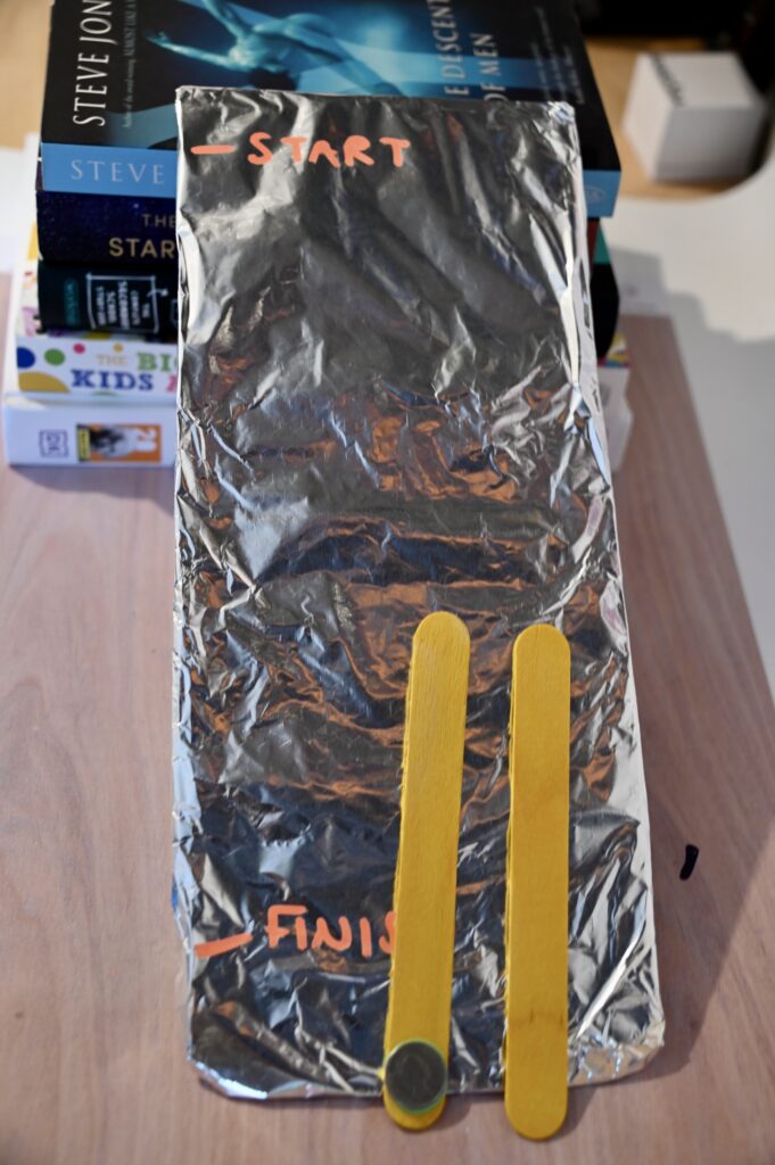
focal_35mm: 55
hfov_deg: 24.6
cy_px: 582
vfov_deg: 36.3
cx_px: 388
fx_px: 1779
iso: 1250
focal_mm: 55
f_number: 5
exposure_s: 1/20
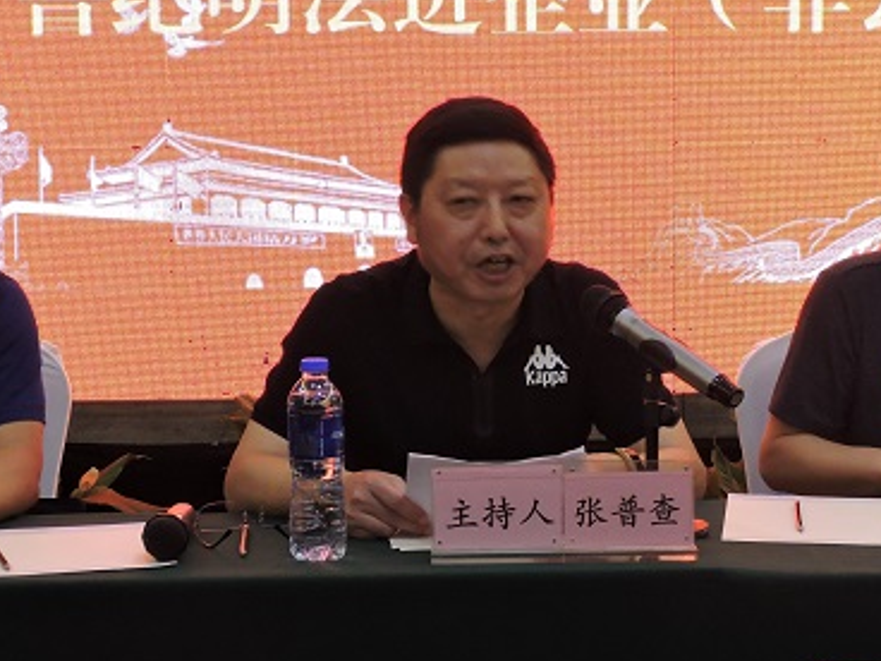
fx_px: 2418
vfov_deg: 15.5
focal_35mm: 95
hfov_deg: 20.6
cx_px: 484
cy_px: 401
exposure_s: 1/15
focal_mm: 8.9
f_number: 3.6
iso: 400
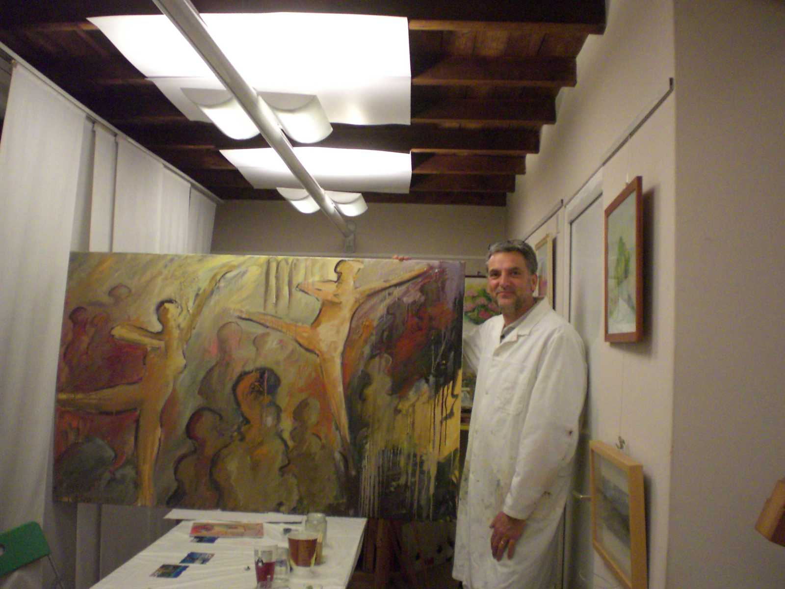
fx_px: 862
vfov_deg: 37.7
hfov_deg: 49.0
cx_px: 392
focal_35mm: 38
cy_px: 294
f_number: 3.1
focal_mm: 6.3
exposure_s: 1/100
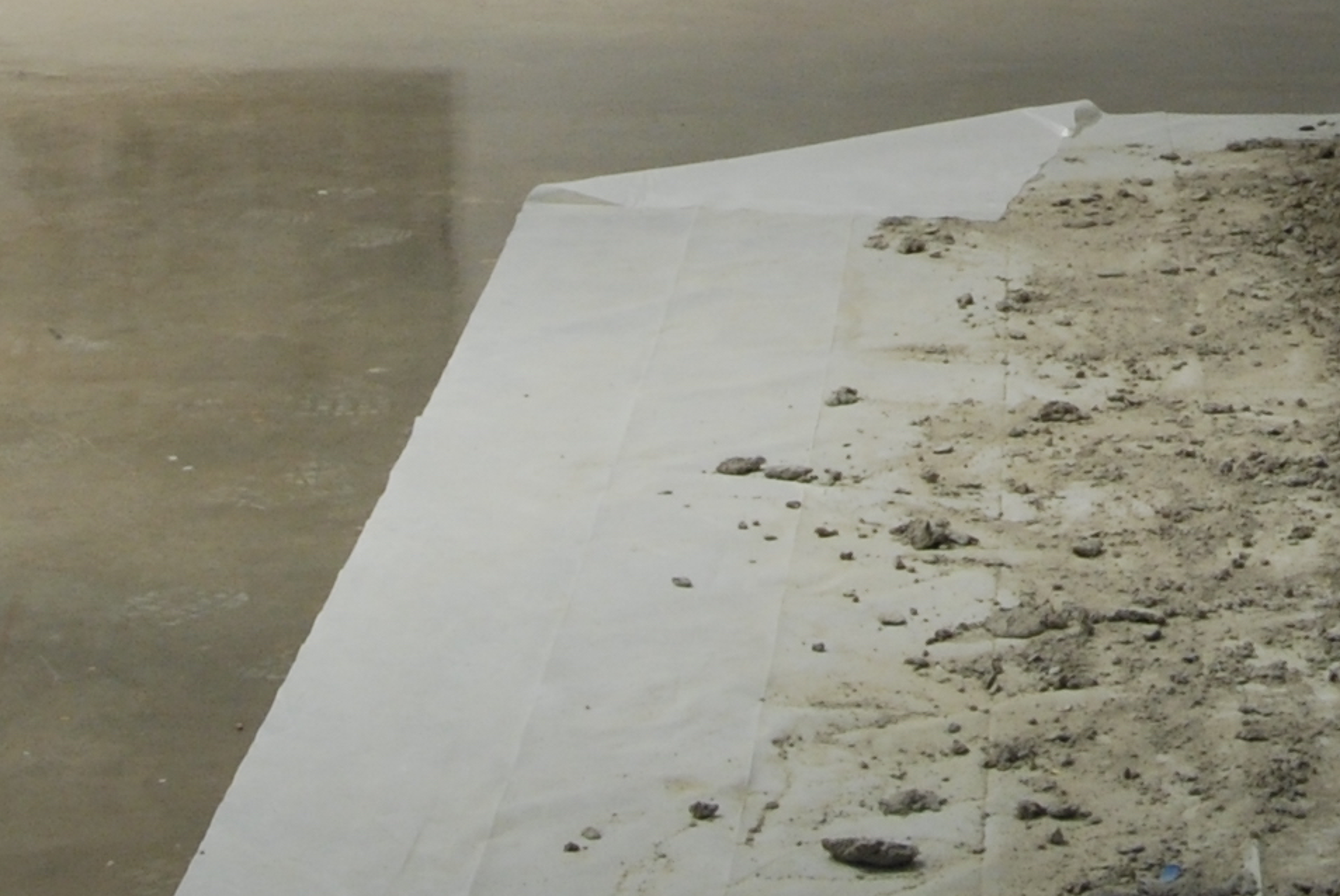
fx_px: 4992
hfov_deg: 15.0
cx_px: 1320
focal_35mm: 134
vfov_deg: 9.8
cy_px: -608
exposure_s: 1.1
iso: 250
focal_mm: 22
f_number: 11
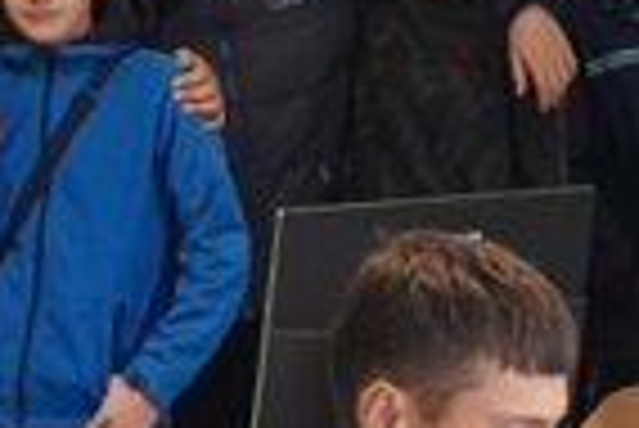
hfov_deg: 6.8
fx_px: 5366
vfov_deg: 4.5
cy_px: 534
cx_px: 828
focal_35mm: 302
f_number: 2.8
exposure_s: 1/200
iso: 1250
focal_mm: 28
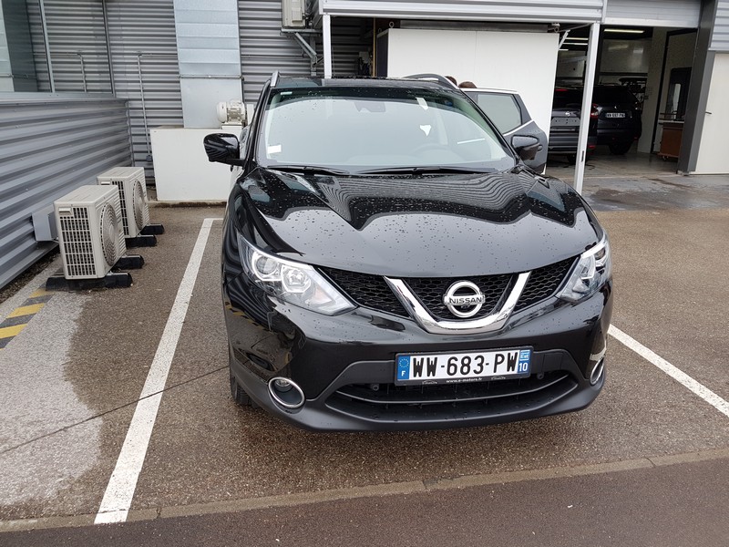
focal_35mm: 26
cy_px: 274
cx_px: 364
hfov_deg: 67.3
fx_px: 548
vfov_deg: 53.1
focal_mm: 4.2
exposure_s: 1/474
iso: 40
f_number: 1.7
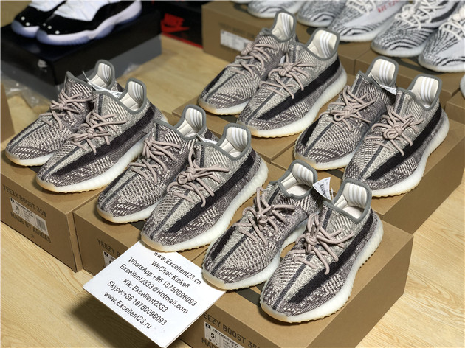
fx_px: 698
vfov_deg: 28.0
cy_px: 174
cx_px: 232
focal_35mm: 52
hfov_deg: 36.8
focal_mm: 6
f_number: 2.4
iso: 40
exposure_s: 1/60
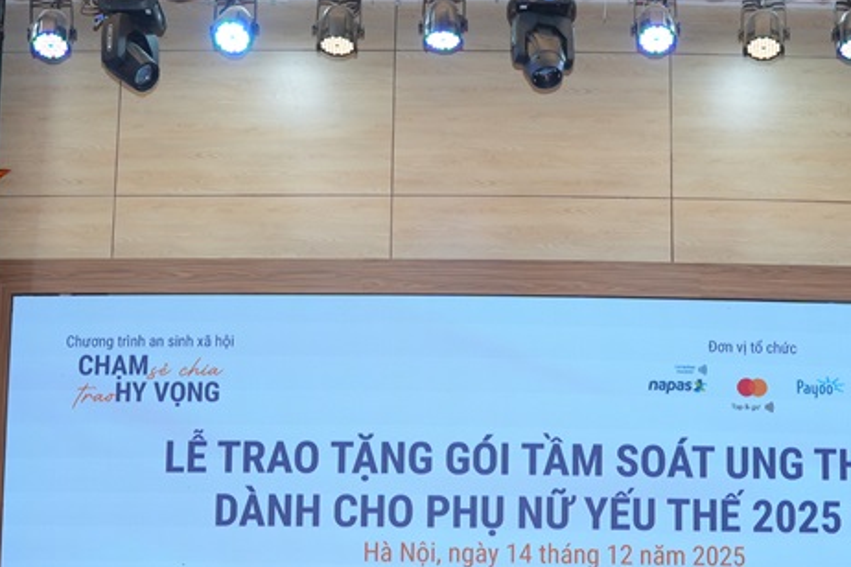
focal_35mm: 67
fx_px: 1579
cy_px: 648
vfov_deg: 19.4
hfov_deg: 30.1
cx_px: 497
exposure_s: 1/200
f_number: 4
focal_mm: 25.7
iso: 800
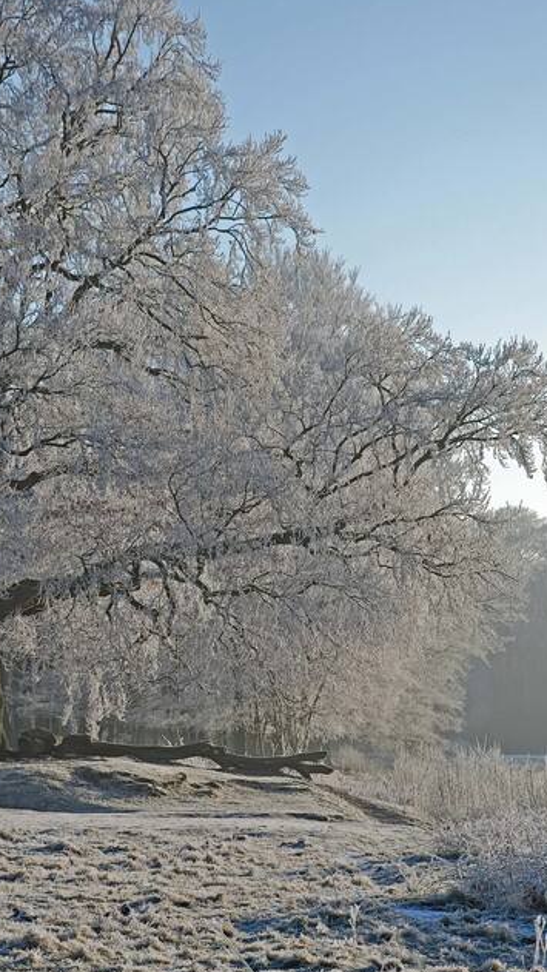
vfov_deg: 17.9
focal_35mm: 120
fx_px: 3094
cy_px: 511
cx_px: 231
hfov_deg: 10.1
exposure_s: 1/800
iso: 400
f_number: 7.1
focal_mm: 70
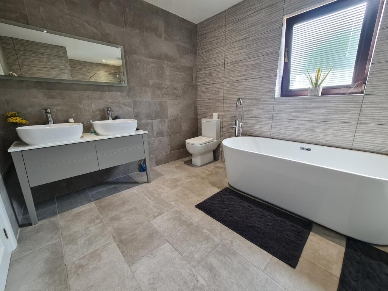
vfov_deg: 89.9
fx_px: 146
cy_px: 146
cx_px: 194
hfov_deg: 106.2
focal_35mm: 13
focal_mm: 2.2
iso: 160
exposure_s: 1/50
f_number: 2.2
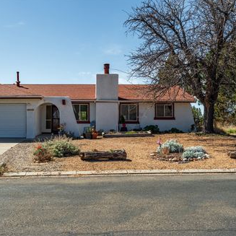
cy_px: 117
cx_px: 86
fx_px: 301
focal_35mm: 39
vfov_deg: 42.8
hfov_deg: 42.5
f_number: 8
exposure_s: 1/5000
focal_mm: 30
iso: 100
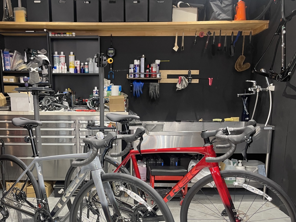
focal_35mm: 34
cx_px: 120
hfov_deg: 53.6
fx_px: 291
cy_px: 151
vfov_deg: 41.2
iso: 125
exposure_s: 1/50
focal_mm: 5.1
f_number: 1.6
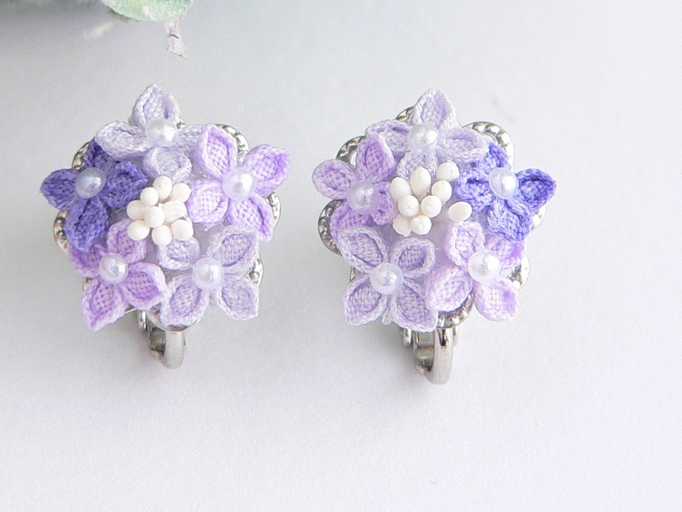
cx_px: 297
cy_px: 211
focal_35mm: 132
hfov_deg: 14.9
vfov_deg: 11.2
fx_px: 2601
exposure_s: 1/10
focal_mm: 12
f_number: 2.8
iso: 80
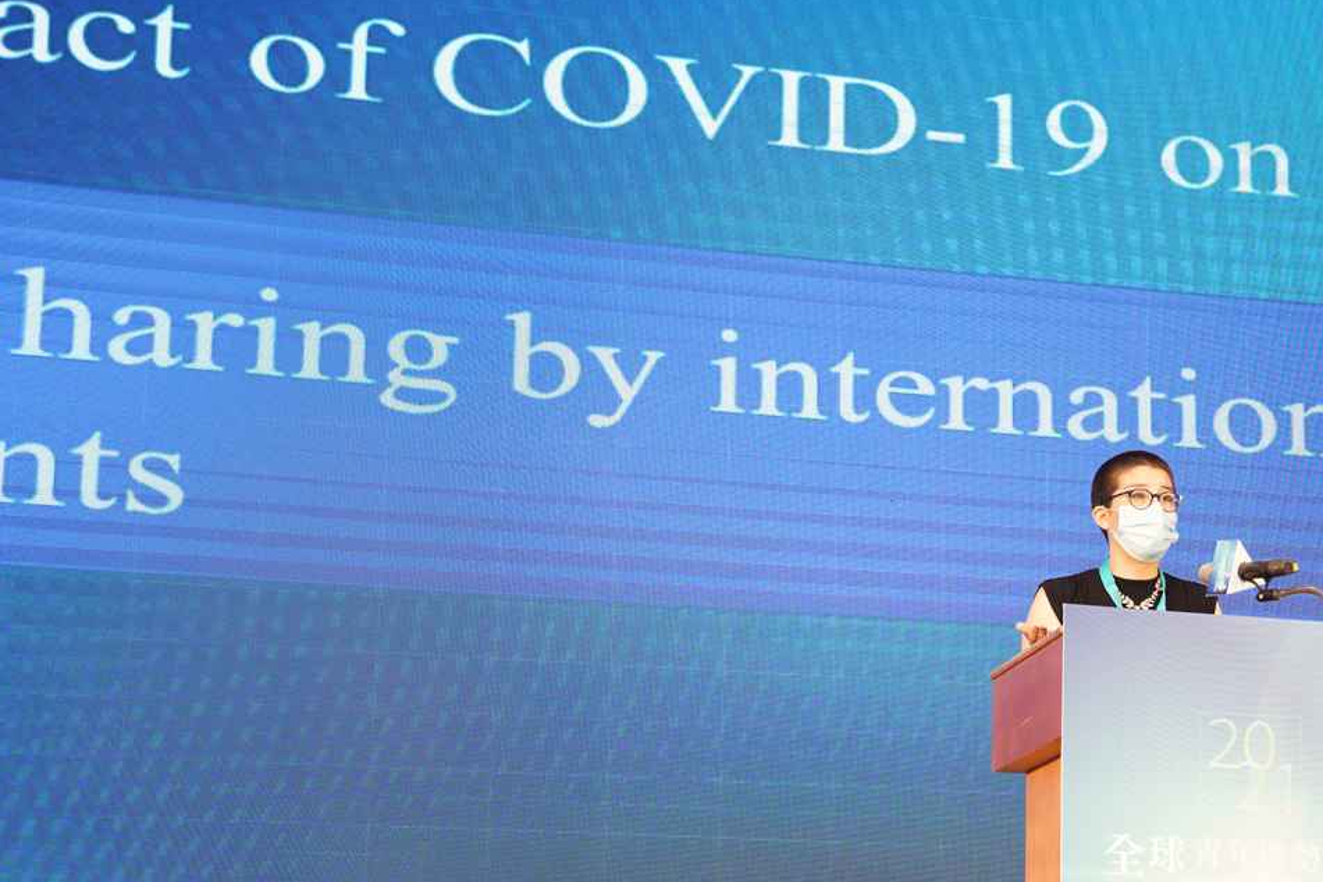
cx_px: 943
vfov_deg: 19.1
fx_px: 2609
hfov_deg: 28.2
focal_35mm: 71
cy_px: 644
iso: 1600
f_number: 4
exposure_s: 1/200
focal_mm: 45
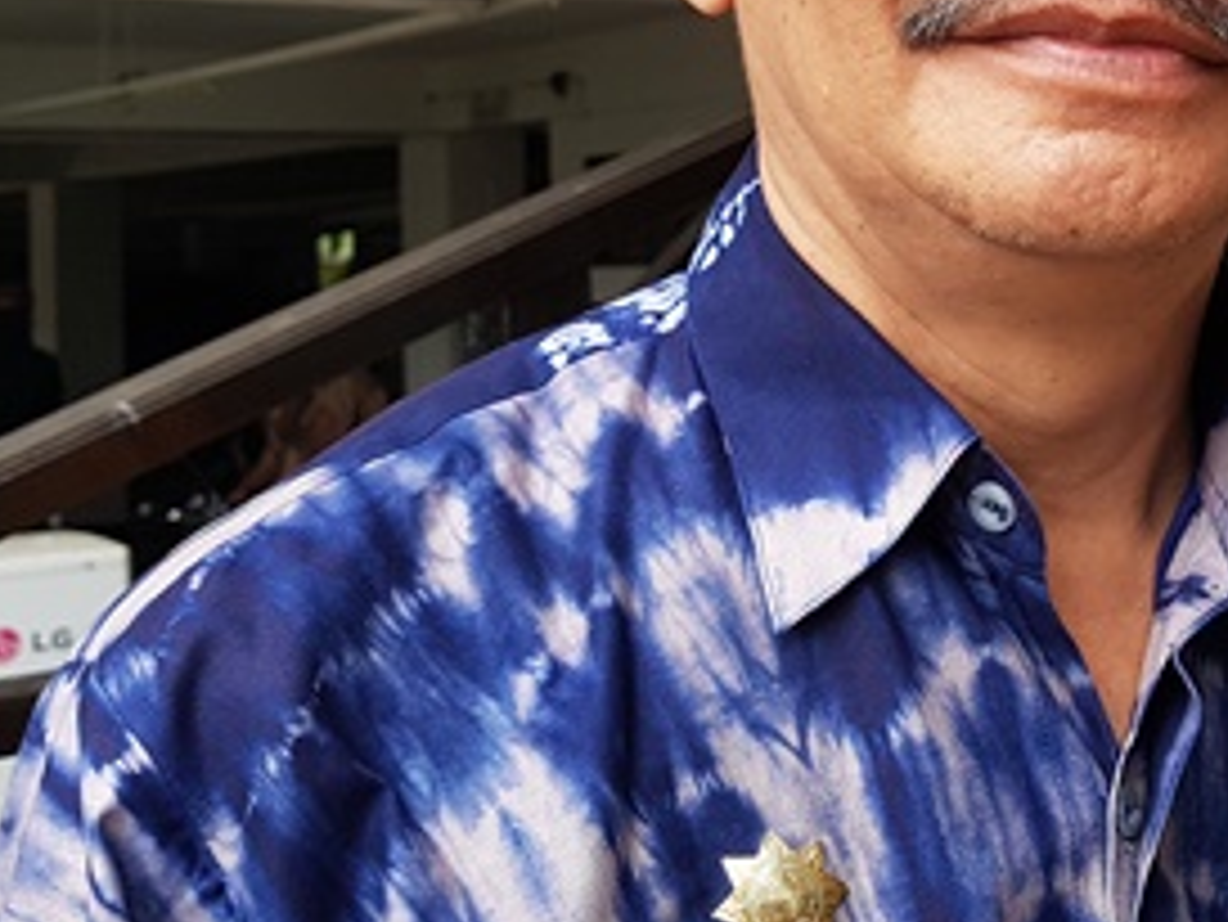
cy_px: 144
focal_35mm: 61
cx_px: 994
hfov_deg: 30.8
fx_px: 2165
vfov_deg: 23.6
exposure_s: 1/473
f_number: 1.7
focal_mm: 4.2
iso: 50
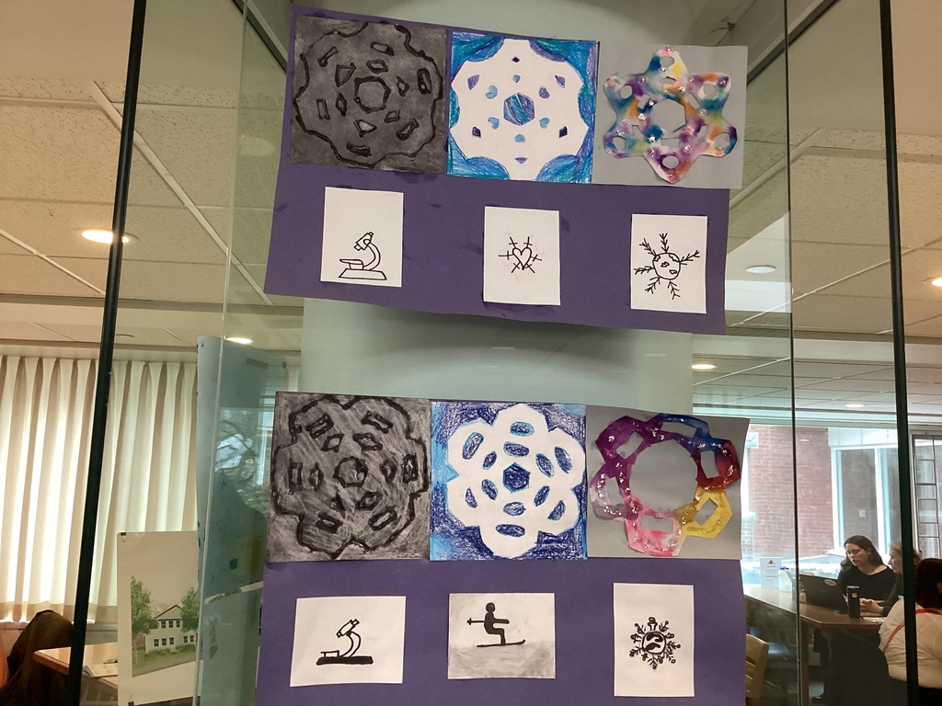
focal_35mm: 31
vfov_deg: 45.4
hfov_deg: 58.4
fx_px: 844
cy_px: 353
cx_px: 471
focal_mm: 3.3
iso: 200
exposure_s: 1/60
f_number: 2.4
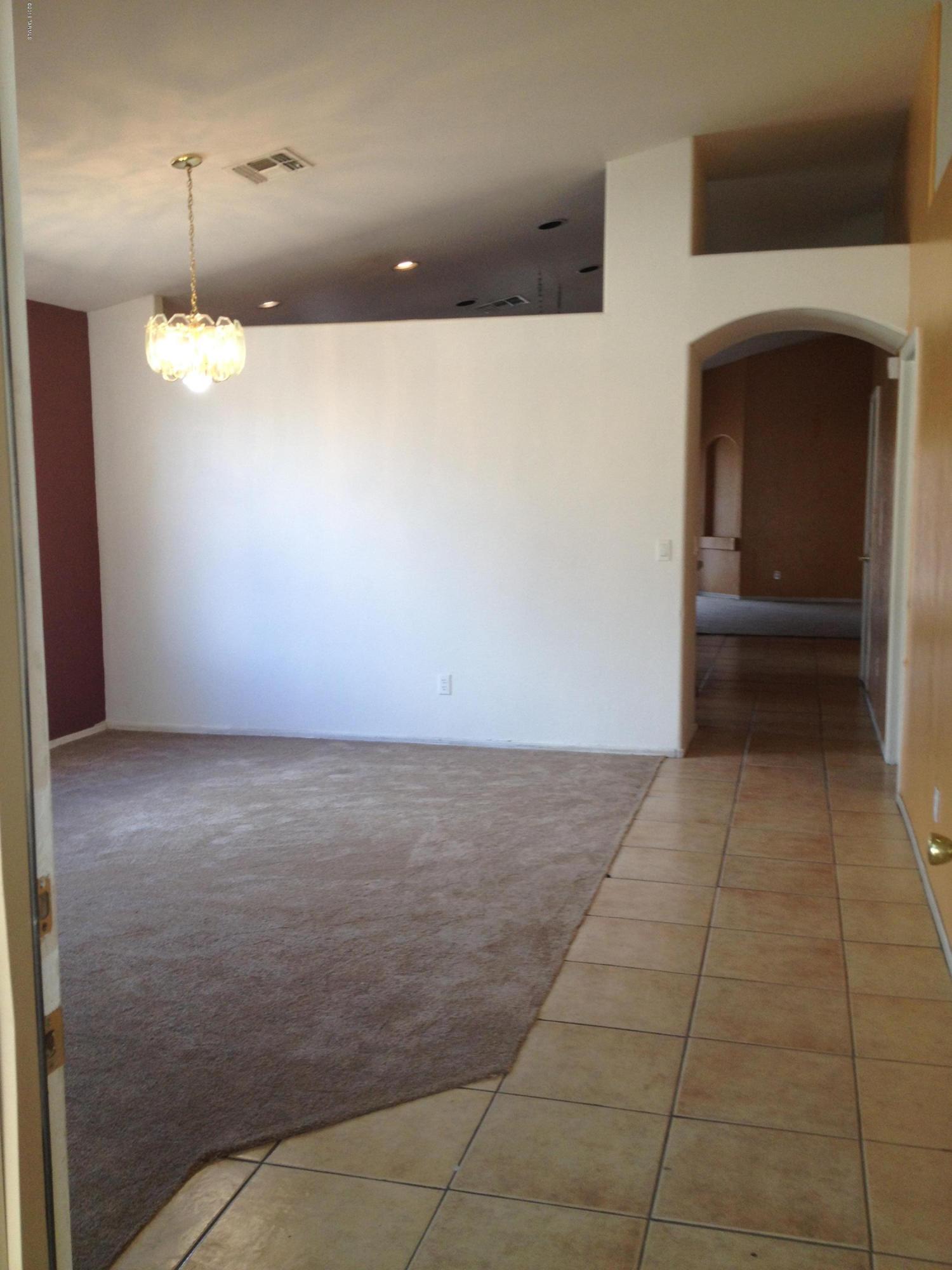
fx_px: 1283
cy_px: 635
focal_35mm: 35
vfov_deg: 52.6
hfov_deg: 40.7
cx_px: 476
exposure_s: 1/60
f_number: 2.4
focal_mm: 4.28
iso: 50
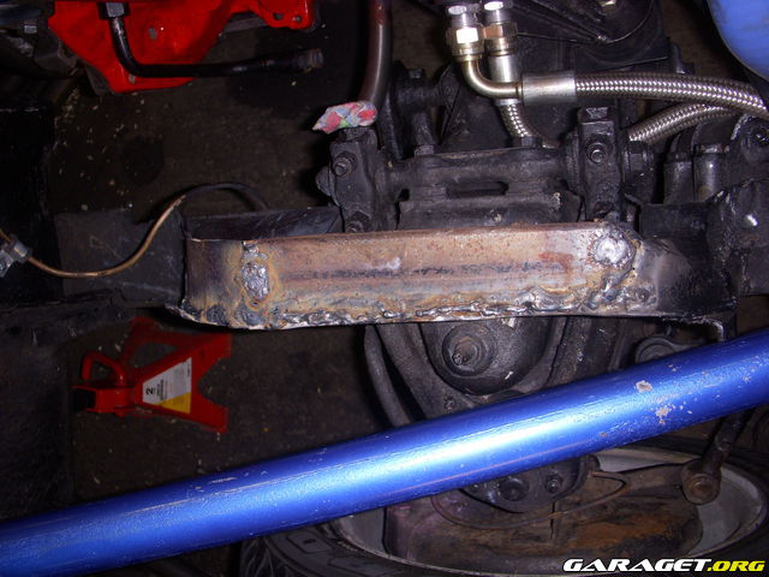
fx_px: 844
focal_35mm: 38
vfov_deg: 37.7
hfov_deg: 49.0
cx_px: 384
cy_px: 288
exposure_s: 1/30
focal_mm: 6.3
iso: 100
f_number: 3.3
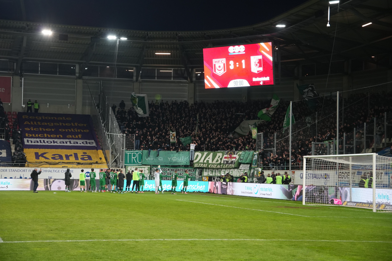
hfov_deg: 26.7
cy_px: 130
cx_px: 196
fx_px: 827
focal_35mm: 76
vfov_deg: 17.9
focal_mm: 51
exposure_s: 1/160
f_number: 4.5
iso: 1000
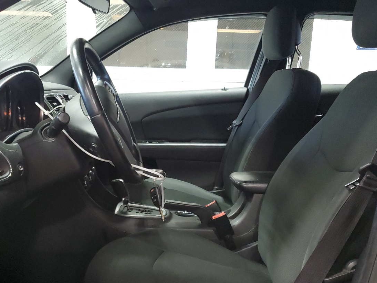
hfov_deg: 48.6
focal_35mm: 38
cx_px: 146
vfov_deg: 37.4
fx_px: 414
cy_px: 185
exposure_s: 1/60.2
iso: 338
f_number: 1.5
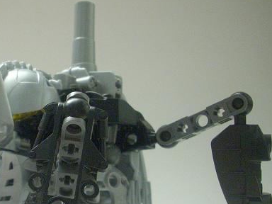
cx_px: 25
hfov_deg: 25.5
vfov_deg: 19.8
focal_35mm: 74
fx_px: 581
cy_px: 138
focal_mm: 6.2
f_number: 2.8
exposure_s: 1/4
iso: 282
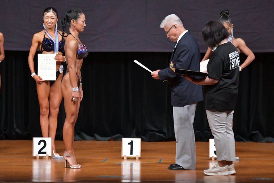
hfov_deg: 7.2
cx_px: 134
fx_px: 2169
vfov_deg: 4.8
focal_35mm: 285
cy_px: 92
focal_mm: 180
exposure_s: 1/400
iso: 5000
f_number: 5.6
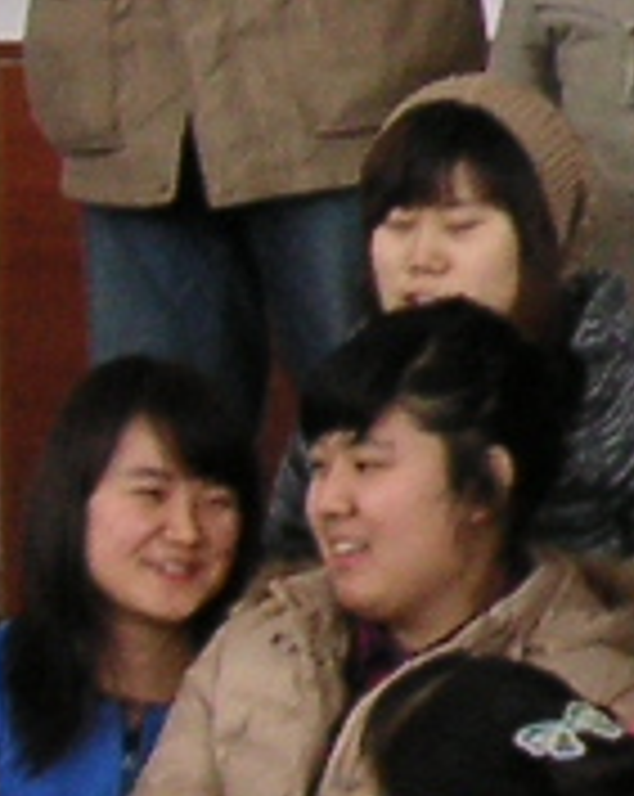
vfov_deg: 5.9
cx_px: 1933
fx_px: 7690
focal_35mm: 327
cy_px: -49
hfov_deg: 4.5
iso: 50
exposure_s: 1/45
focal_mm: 6.1
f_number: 2.8
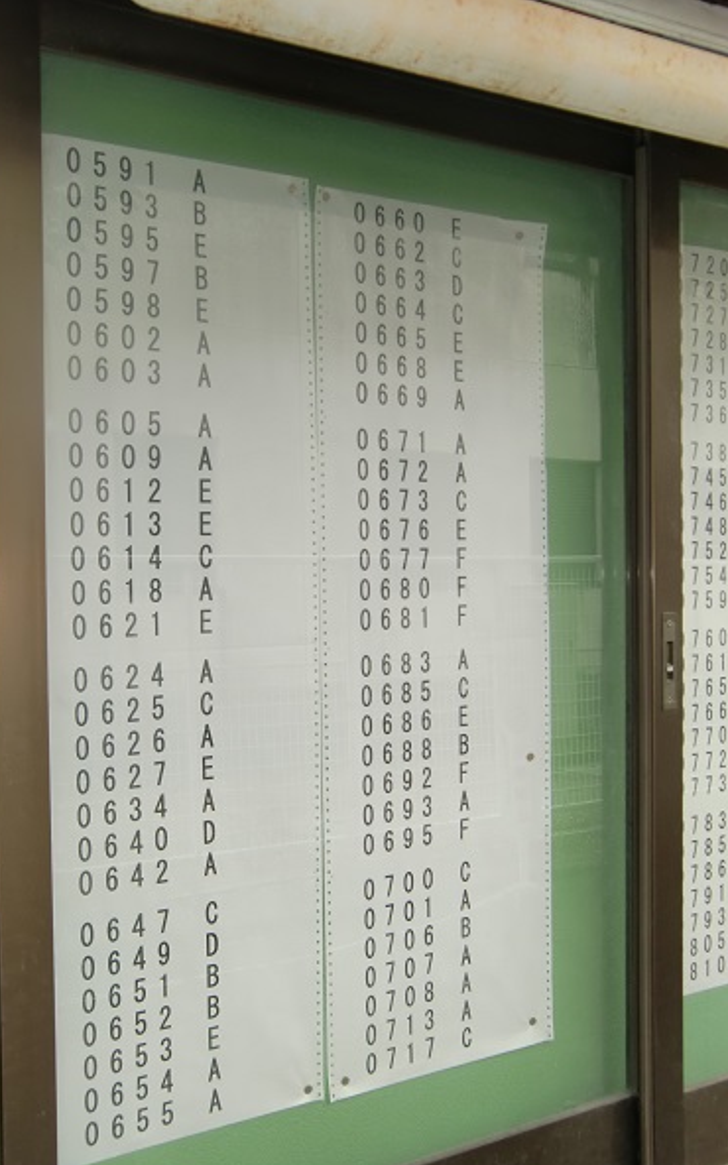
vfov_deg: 46.2
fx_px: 1365
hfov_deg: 29.8
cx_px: 323
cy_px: 588
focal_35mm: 43
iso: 64
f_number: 3.8
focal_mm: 7.1
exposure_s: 1/125
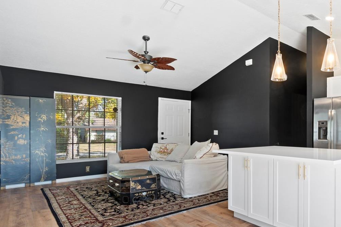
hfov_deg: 69.0
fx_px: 227
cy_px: 134
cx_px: 255
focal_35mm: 24
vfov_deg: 52.8
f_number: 8
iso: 100
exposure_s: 1/1.67
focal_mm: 10
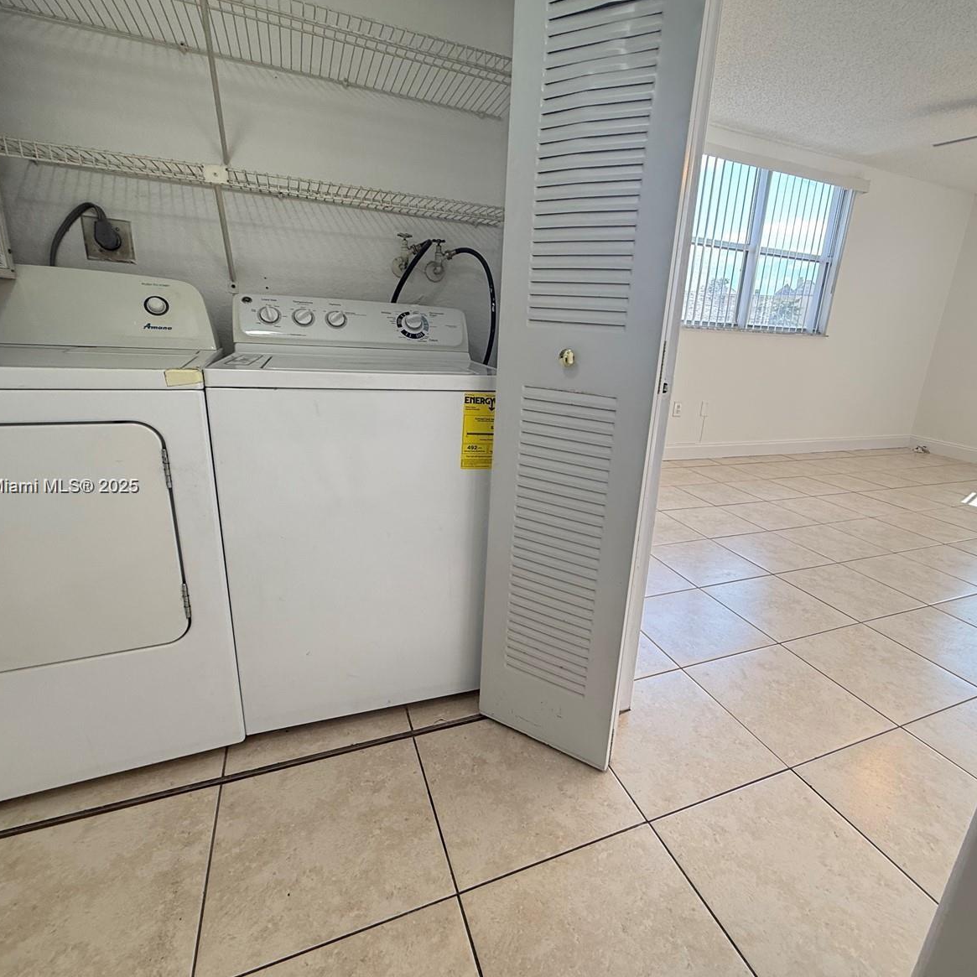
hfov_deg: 83.7
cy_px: 487
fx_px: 543
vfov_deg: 84.0
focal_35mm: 17
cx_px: 541
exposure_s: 1/120
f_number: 2.2
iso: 100
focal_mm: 2.22
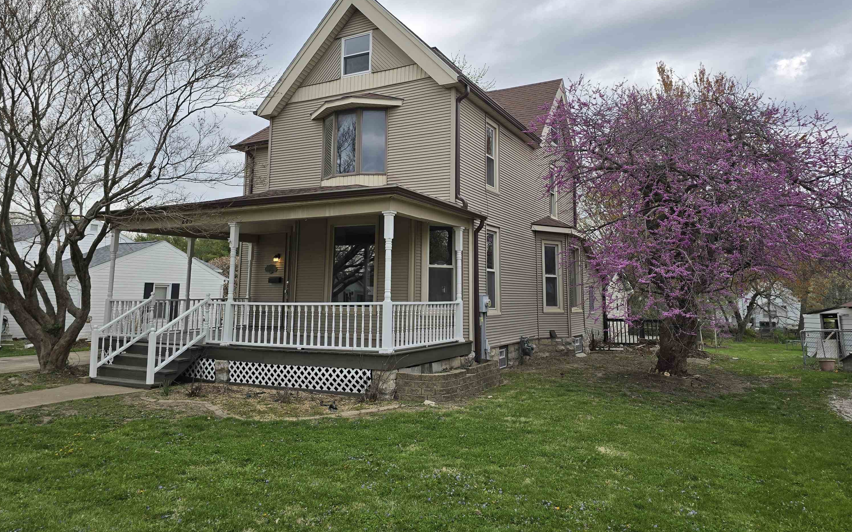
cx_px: 419
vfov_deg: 49.0
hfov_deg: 72.5
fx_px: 580
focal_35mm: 25
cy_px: 215
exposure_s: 1/180
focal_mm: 6.3
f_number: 1.7
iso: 12
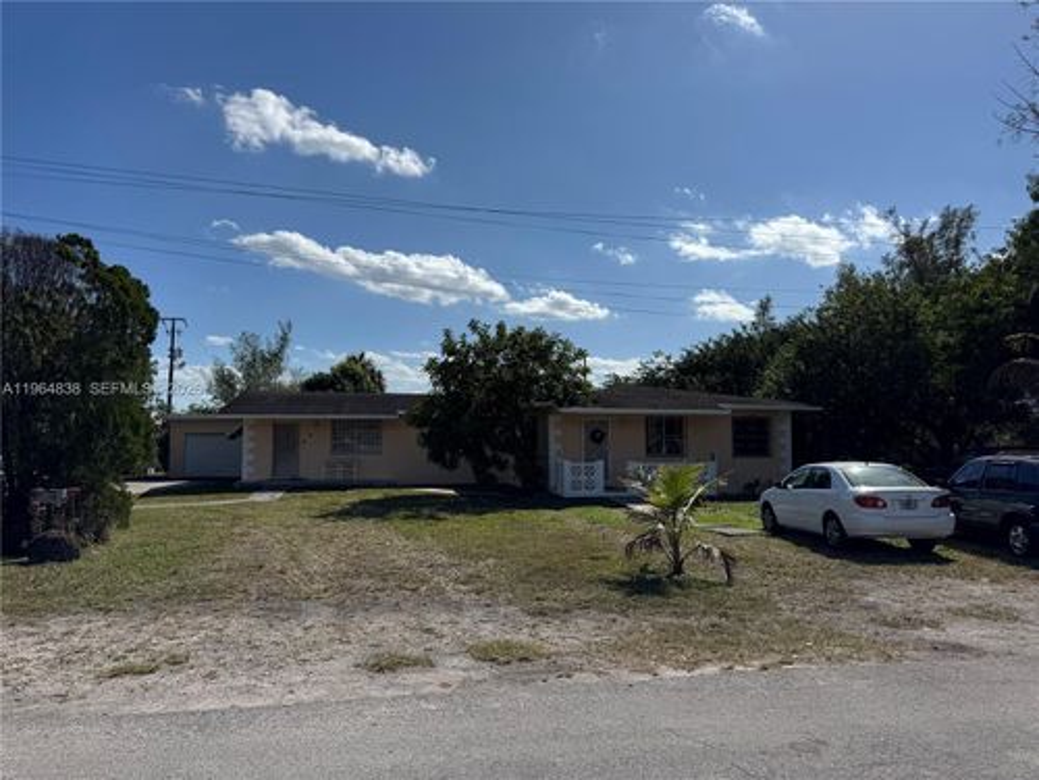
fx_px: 720
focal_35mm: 24
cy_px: 390
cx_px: 520
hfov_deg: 71.6
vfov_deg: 56.8
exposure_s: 1/10417
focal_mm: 6.76
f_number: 1.78
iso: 80
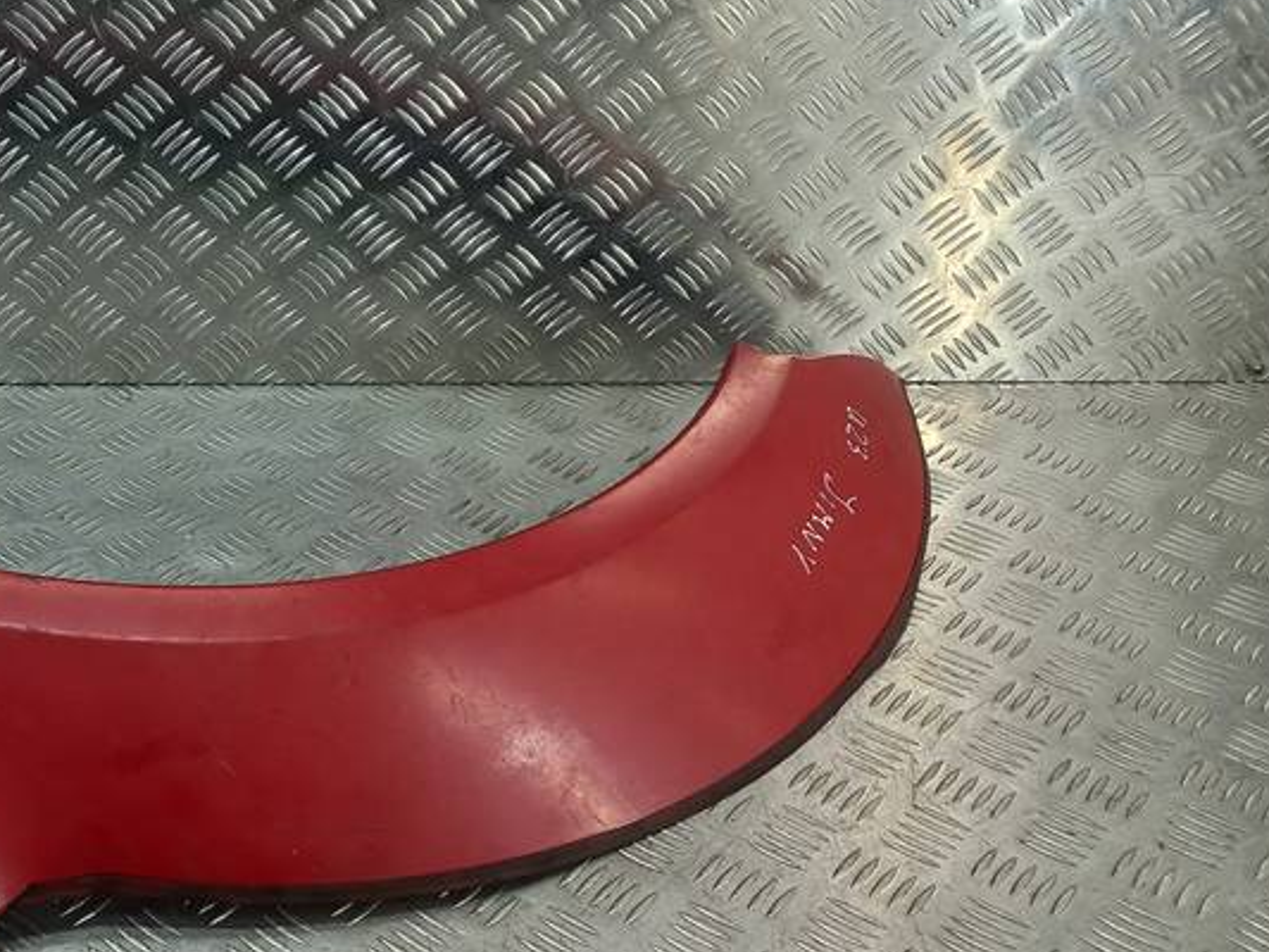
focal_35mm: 48
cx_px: 83
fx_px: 1760
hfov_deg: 36.7
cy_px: 381
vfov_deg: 30.2
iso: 50
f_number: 1.8
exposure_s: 1/50
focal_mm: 4.6
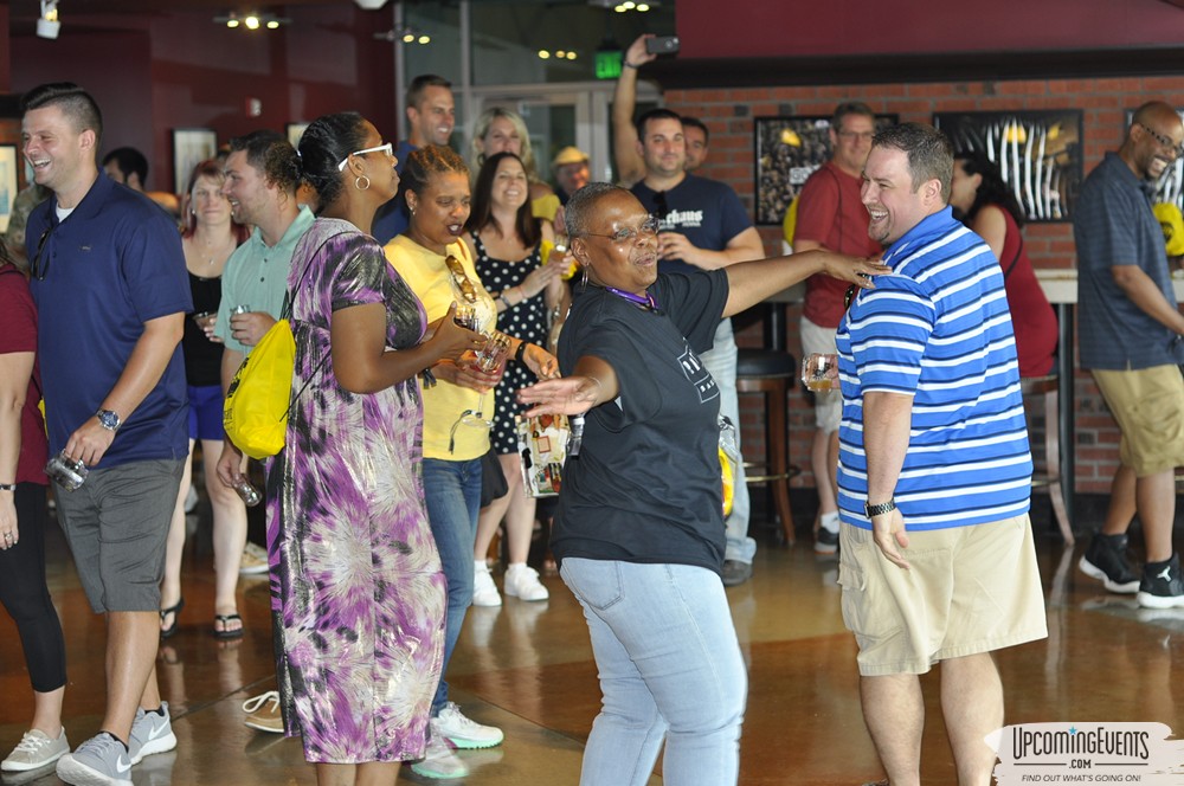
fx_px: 2463
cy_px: 393
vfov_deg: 18.1
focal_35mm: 75
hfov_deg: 27.0
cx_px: 592
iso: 200
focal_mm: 50
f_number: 2.8
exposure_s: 1/60
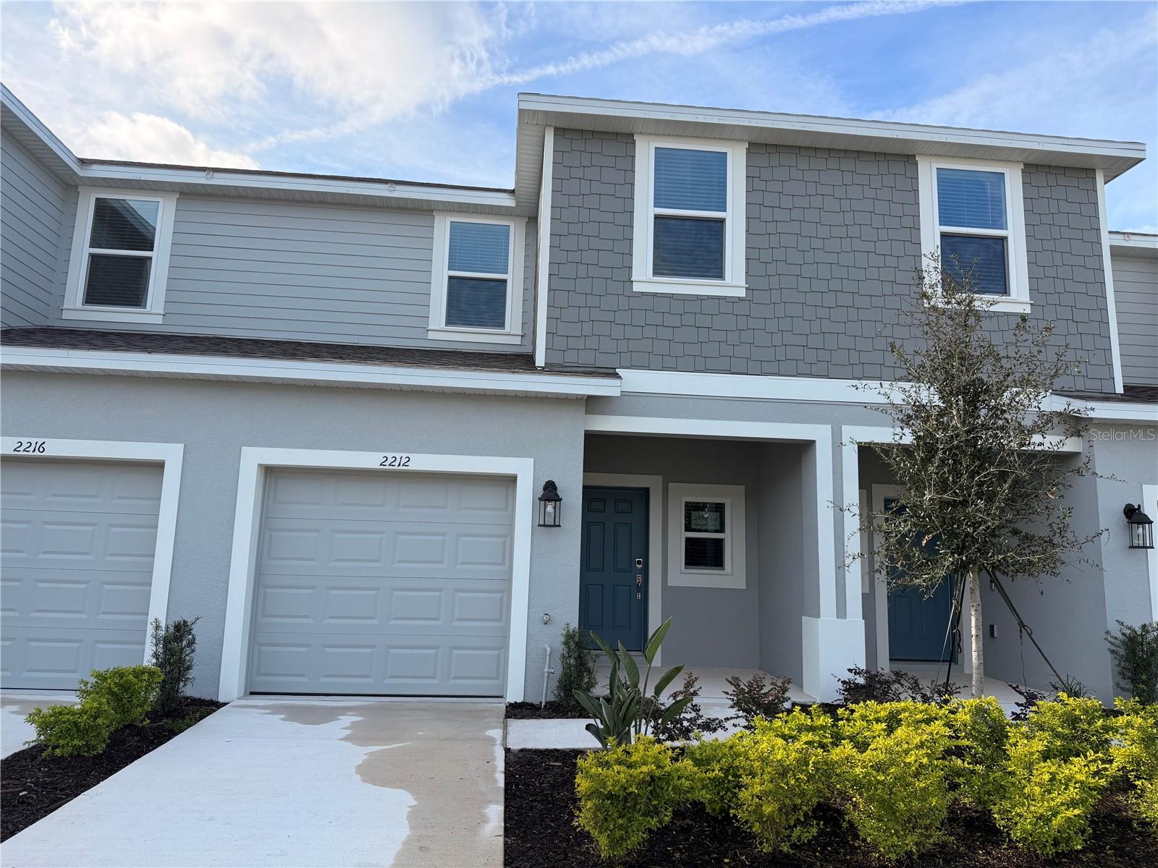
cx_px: 579
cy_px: 434
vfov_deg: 56.8
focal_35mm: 24
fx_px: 803
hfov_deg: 71.6
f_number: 1.78
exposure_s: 1/3021
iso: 100
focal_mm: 6.76
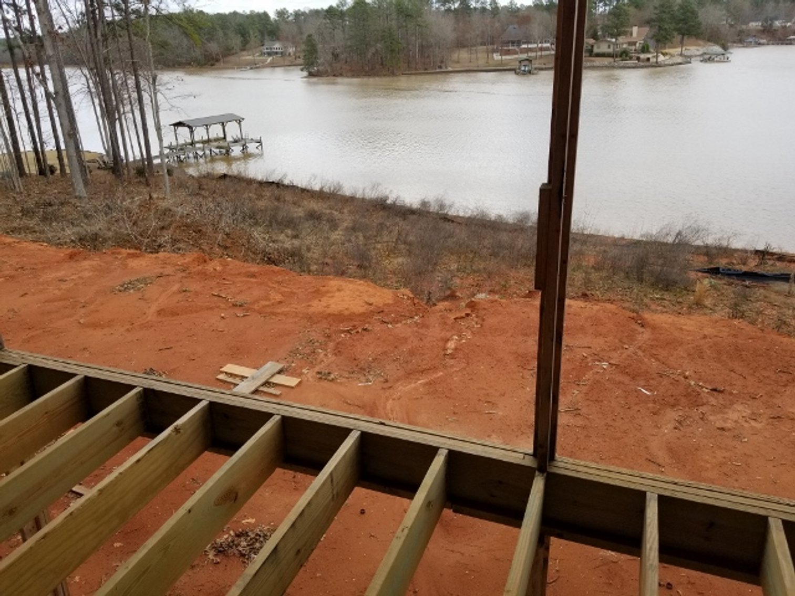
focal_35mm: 26
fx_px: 597
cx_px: 398
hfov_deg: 67.3
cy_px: 298
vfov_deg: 53.1
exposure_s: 1/556
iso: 50
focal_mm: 4.25
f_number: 1.7
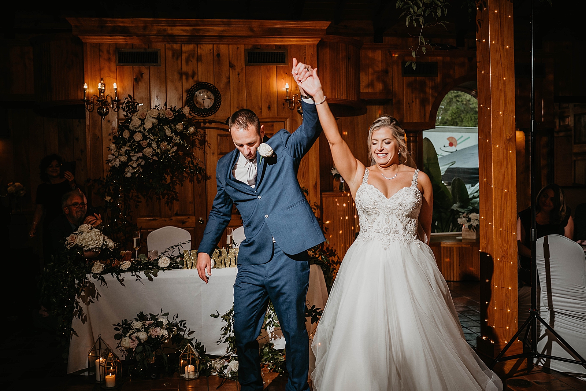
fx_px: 570
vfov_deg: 37.9
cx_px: 293
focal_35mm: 35
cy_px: 196
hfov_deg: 54.4
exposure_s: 1/320
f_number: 2.5
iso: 800
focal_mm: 35
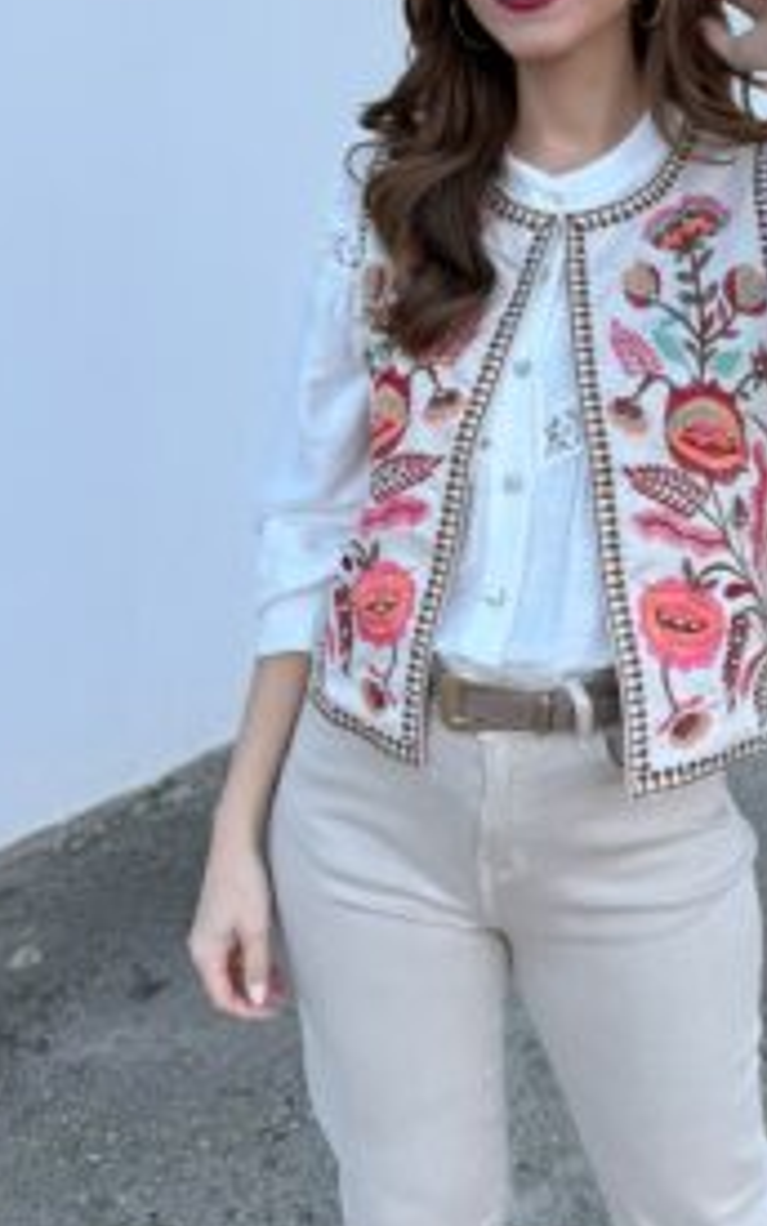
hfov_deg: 34.0
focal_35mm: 37
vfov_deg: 52.2
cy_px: 464
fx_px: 1237
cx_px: 540
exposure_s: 1/702
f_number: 1.78
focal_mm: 6.76
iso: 80
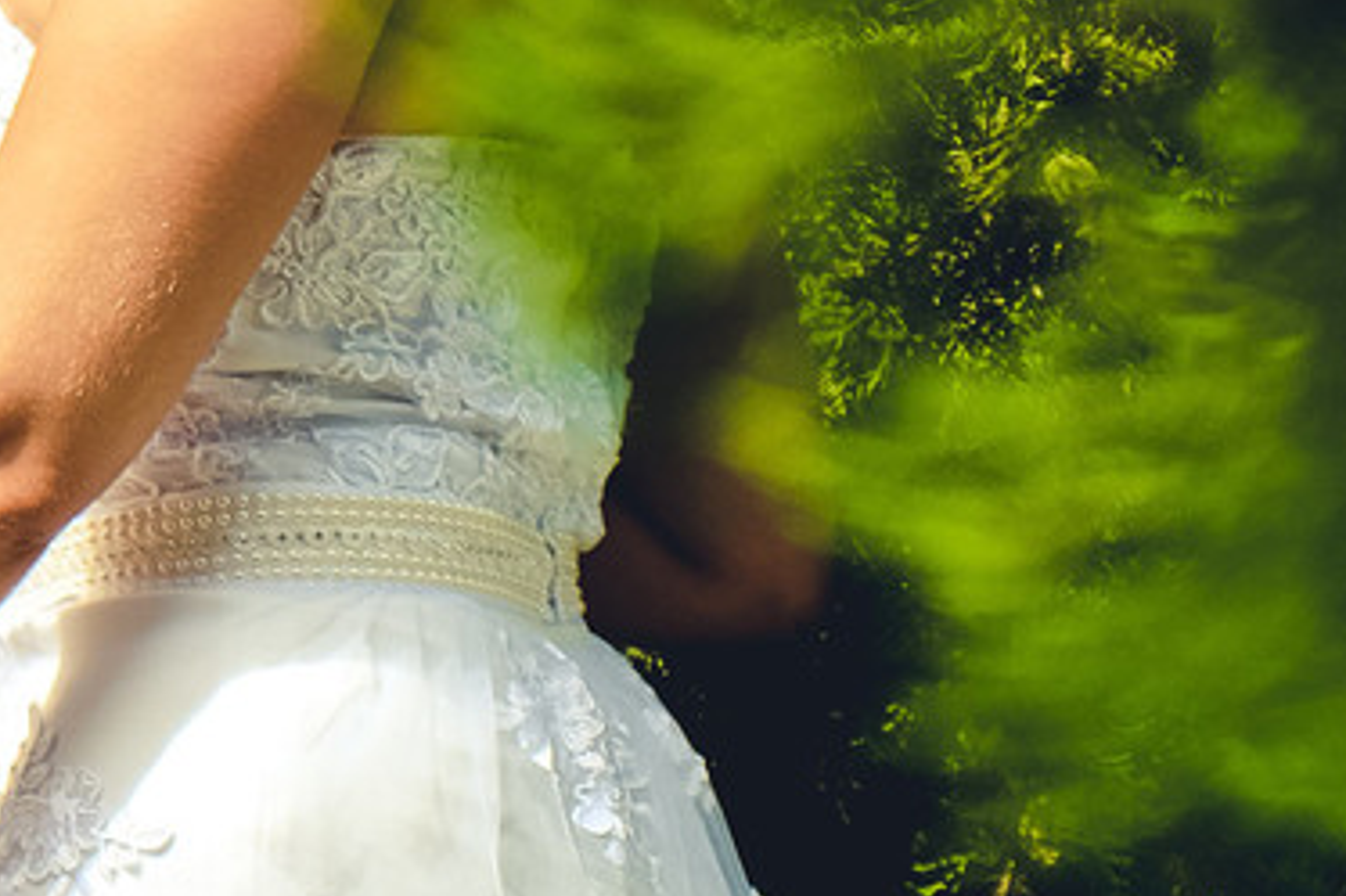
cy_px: -11
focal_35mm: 244
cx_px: 104
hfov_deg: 8.4
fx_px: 9118
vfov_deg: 5.6
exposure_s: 1/400
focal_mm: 50.5
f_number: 6.4
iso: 320
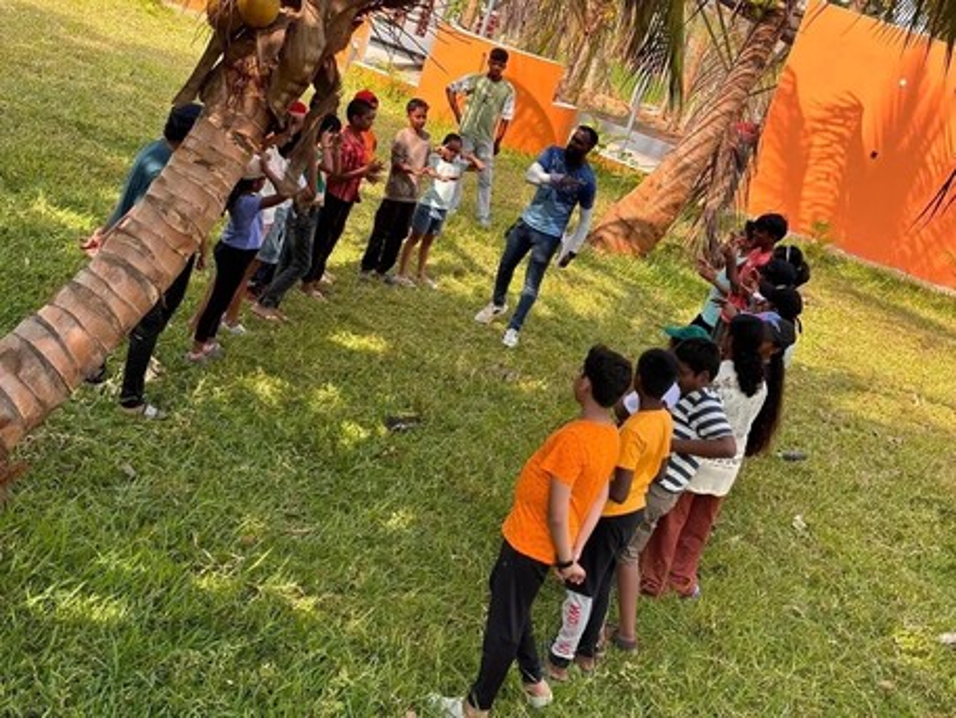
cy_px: 359
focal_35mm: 52
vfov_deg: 28.0
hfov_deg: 36.8
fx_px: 1436
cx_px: 478
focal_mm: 5.96
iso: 32
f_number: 1.6
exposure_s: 1/393
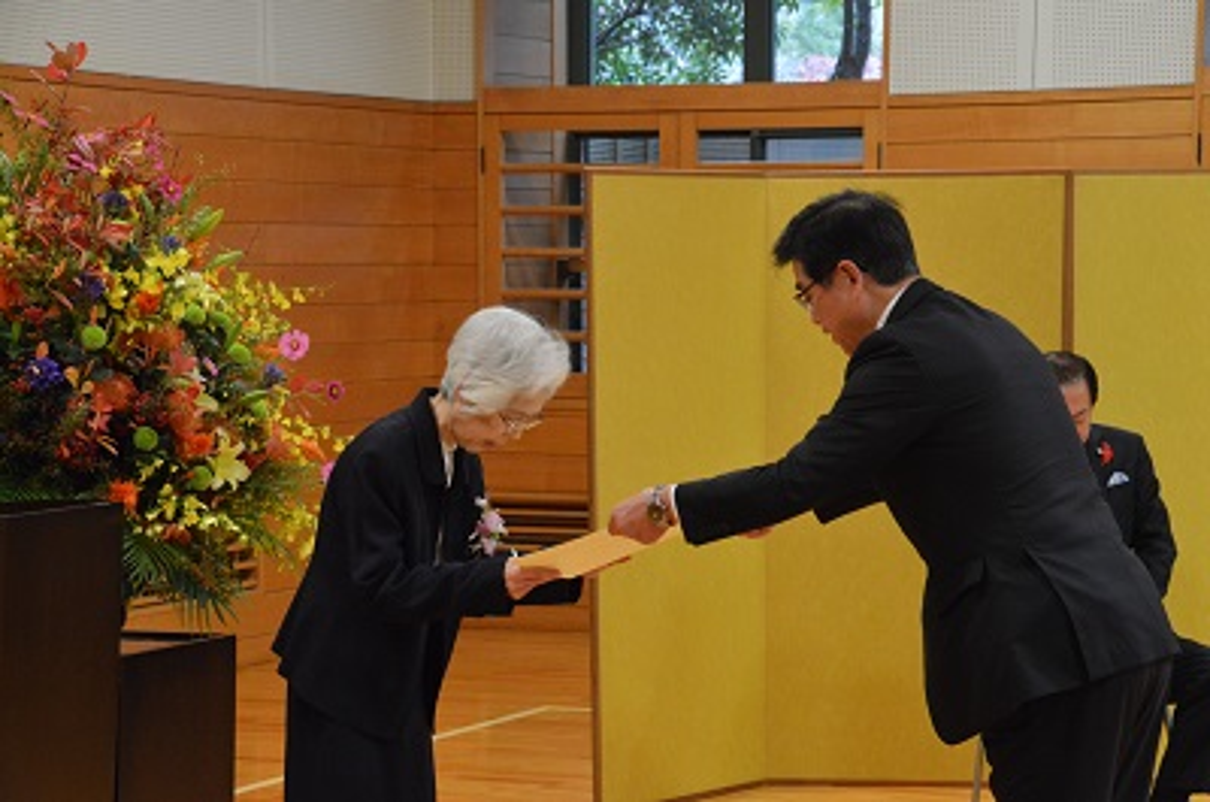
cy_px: 401
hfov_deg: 17.5
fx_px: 3925
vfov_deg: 11.7
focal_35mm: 117
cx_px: 605
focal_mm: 78
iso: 3200
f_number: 8
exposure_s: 1/125
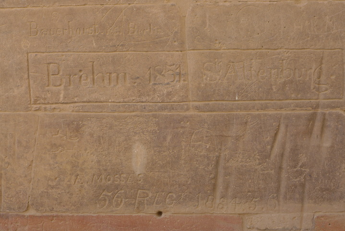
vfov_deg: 36.0
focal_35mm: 37
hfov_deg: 51.9
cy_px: 116
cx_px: 172
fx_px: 355
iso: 80
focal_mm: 7.3
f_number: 2.8
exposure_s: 1/200
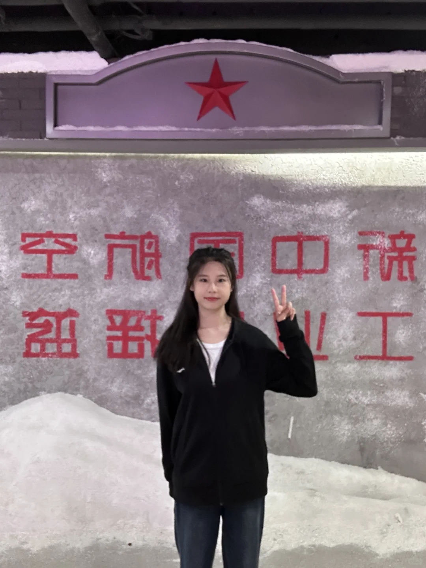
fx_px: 492
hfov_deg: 46.8
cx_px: 213
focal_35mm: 30
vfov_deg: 60.0
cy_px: 284
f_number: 1.9
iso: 250
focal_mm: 2.69
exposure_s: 1/34
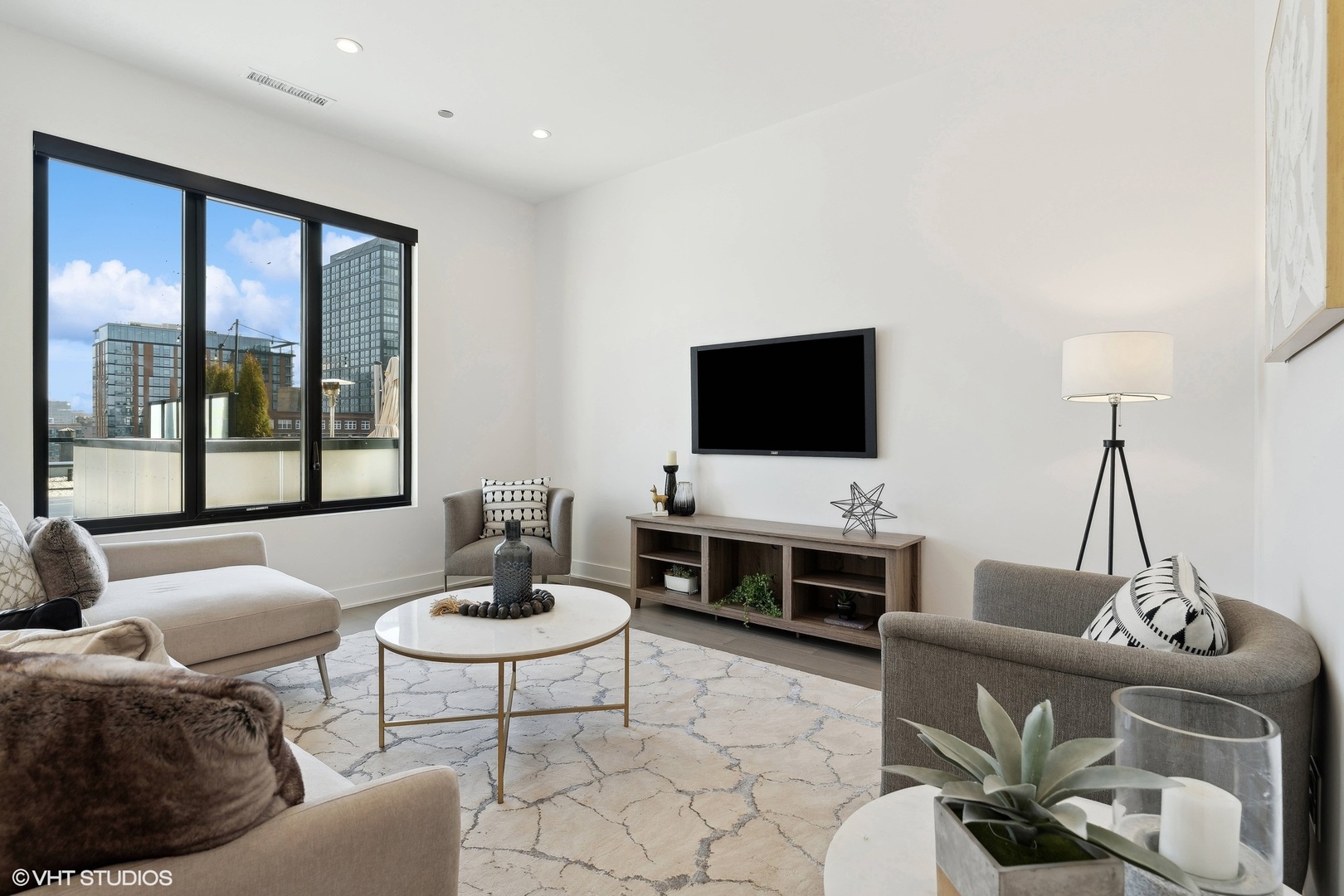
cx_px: 672
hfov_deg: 93.3
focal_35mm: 17
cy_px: 448
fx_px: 635
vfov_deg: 70.4
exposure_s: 1/60
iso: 320
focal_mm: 17
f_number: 8
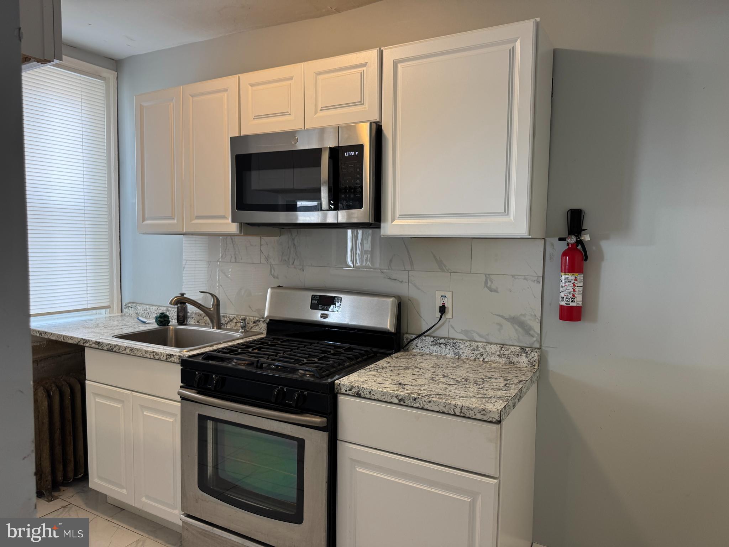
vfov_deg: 56.8
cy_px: 274
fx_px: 505
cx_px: 364
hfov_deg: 71.6
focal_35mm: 24
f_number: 1.78
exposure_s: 1/60
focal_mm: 6.76
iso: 125
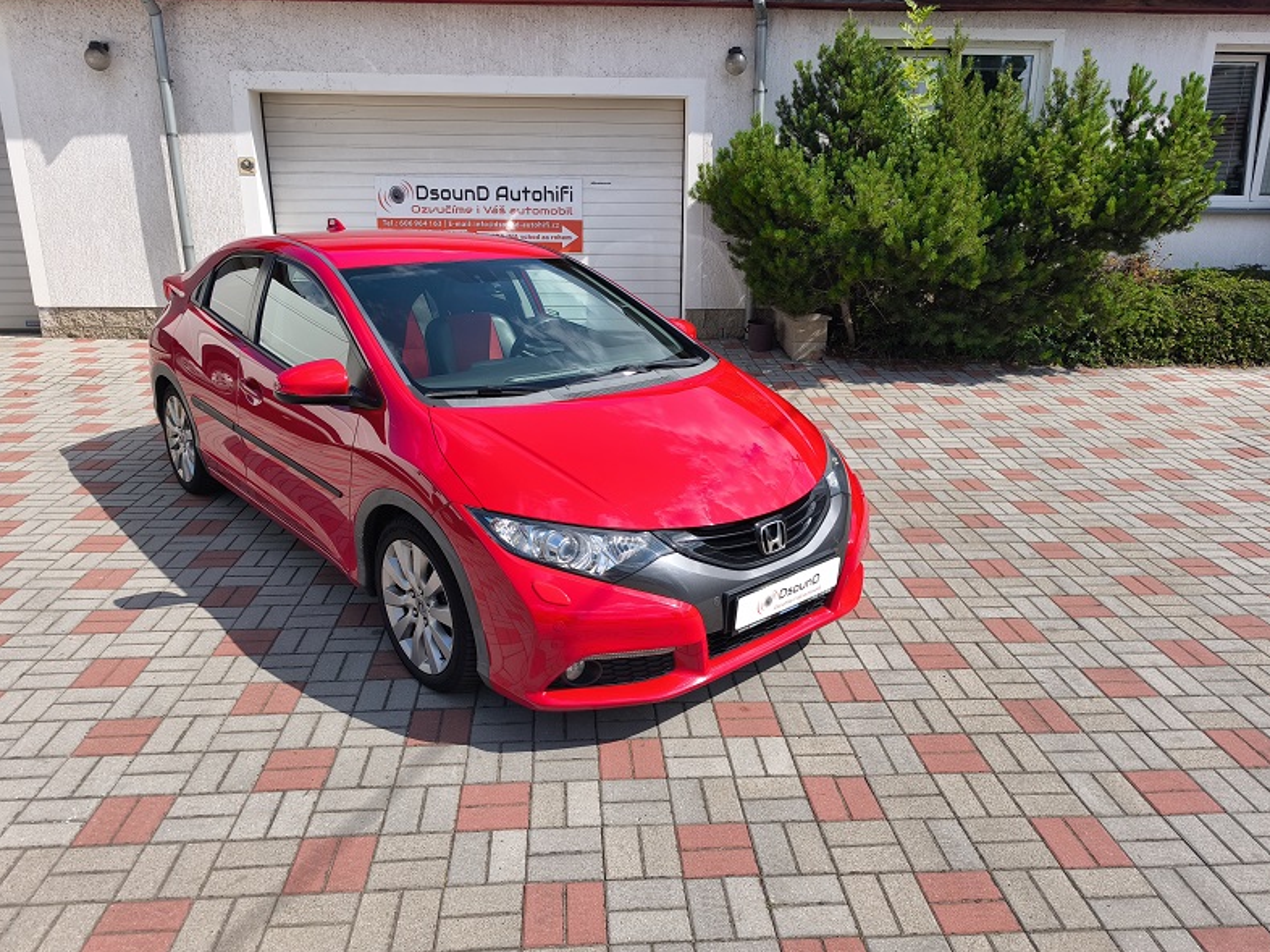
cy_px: 458
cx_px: 635
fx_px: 880
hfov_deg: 71.6
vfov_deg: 56.8
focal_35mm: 24
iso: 50
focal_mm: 6.57
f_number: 1.6
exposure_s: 1/2049
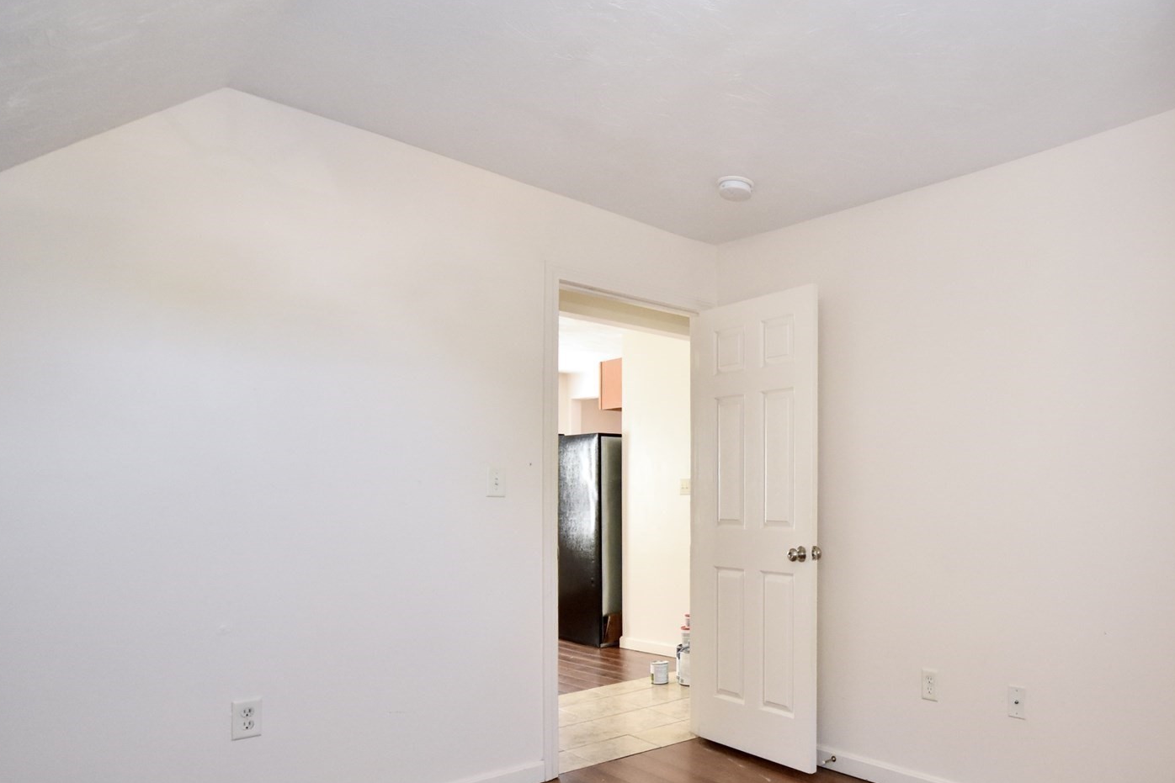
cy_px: 498
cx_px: 849
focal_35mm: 22
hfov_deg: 74.2
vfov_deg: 56.4
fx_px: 718
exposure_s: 1/60
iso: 1400
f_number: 4
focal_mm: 10
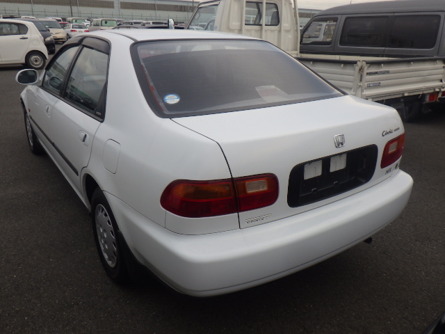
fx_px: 360
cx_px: 222
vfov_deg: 49.7
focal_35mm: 28
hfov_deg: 63.4
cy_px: 167
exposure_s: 1/160
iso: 125
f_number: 4.2
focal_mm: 5
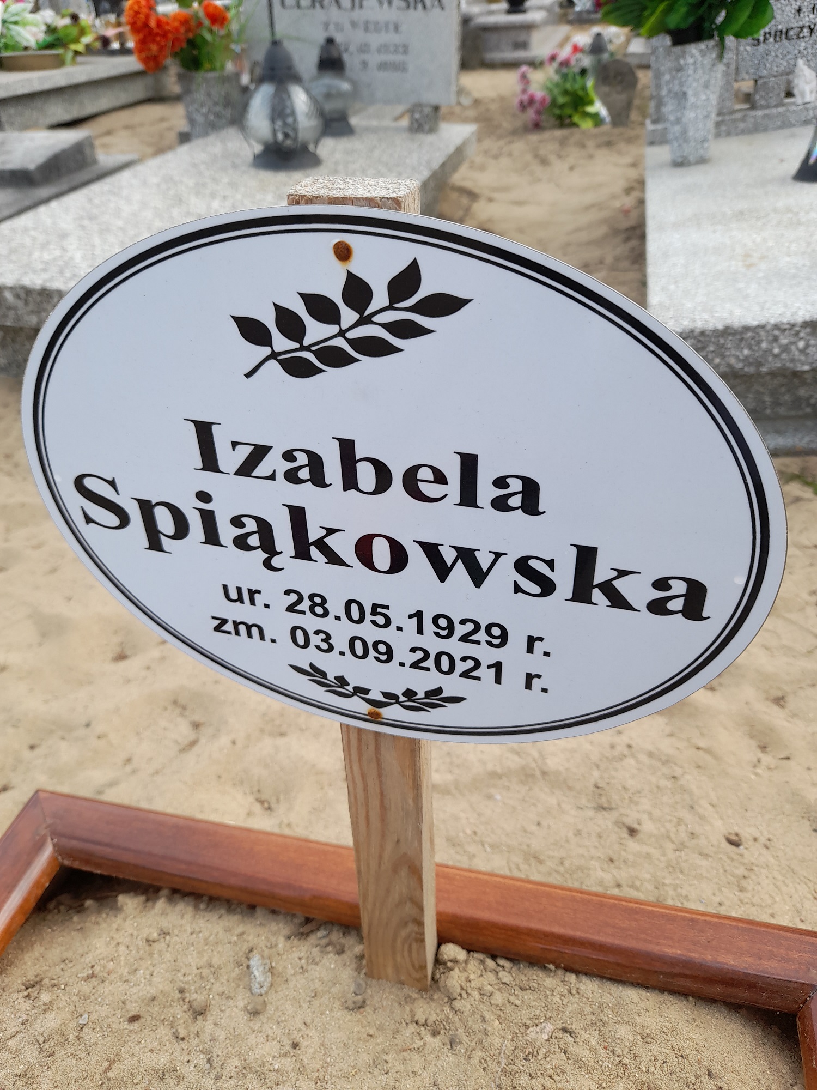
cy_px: 545
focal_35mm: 25
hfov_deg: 54.9
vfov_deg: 69.4
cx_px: 408
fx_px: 787
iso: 20
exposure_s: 1/161
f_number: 2
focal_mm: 4.6
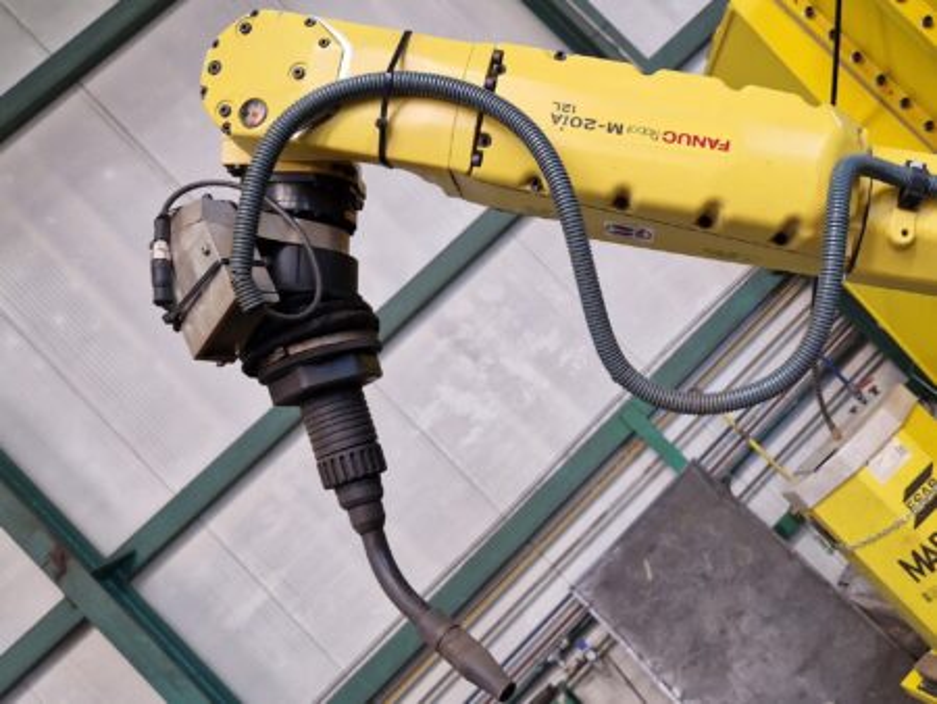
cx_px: 468
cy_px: 352
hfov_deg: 73.9
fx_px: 623
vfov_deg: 58.9
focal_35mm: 23
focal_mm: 5.4
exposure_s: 1/192
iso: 50
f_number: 1.8
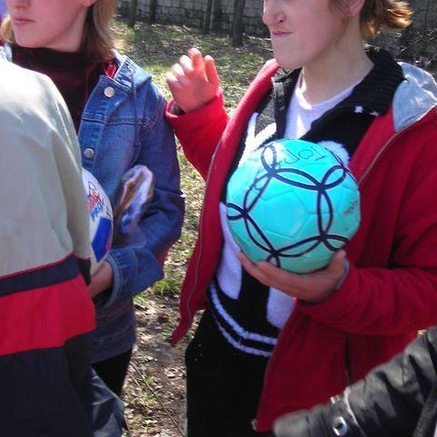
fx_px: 800
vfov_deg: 30.3
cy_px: 144
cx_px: 217
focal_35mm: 56
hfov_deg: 30.6
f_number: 3.4
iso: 50
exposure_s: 1/101
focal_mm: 7.8
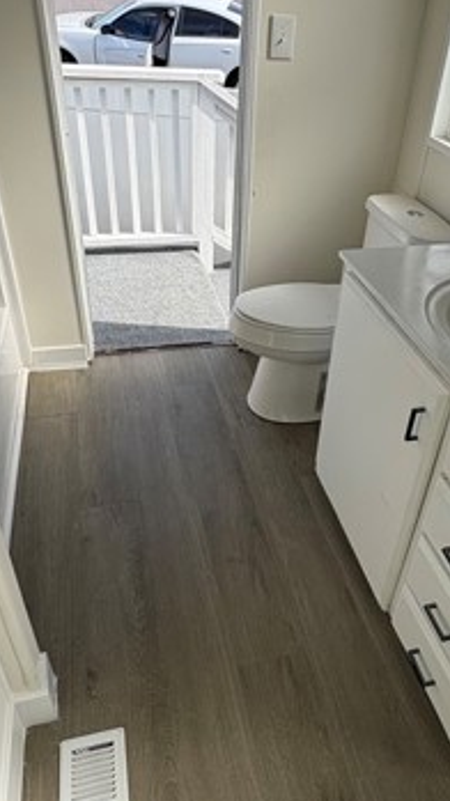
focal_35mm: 28
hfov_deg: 41.3
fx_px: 595
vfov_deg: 67.9
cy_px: 395
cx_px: 271
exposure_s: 1/605
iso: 40
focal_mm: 2.22
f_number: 2.2
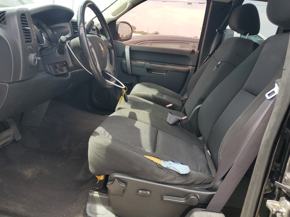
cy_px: 106
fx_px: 235
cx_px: 137
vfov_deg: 49.7
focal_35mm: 28
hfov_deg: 63.4
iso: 50
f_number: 1.5
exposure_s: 1/500
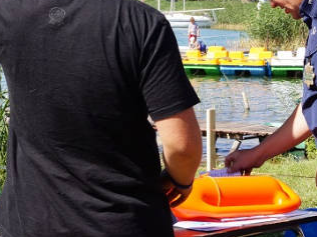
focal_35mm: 112
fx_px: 1026
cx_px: 138
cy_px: 38
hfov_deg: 17.6
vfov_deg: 13.1
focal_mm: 24
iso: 100
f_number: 9
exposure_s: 1/125
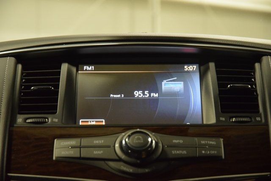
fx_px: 791
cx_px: 136
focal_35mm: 105
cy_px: 90
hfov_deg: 19.5
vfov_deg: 13.0
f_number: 4.5
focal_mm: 70
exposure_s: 1/80
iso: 3200
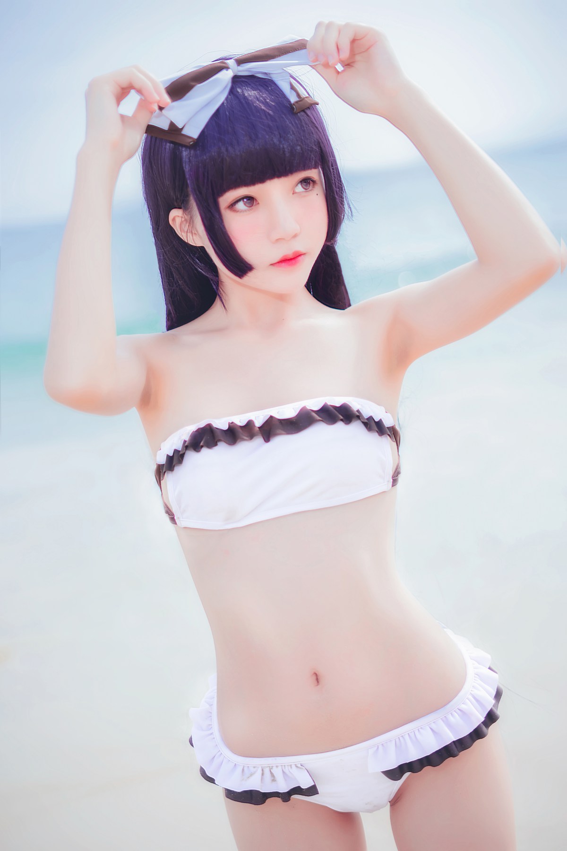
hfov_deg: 27.0
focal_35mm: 50
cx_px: 284
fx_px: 1181
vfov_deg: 39.6
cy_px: 426
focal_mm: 50
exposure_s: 1/2000
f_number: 1.8
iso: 100
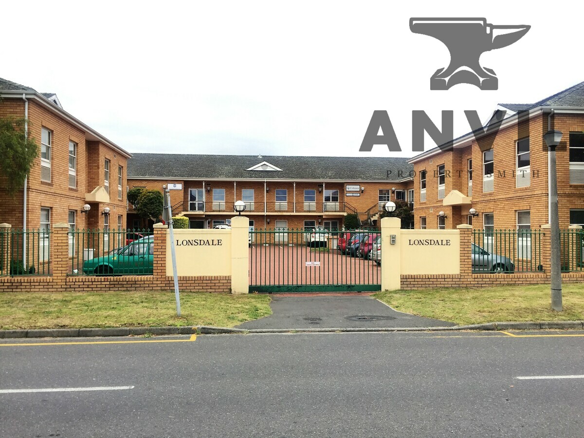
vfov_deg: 48.2
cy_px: 219
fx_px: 489
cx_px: 292
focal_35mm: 29
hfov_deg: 61.7
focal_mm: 4.15
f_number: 2.2
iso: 32
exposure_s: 1/989
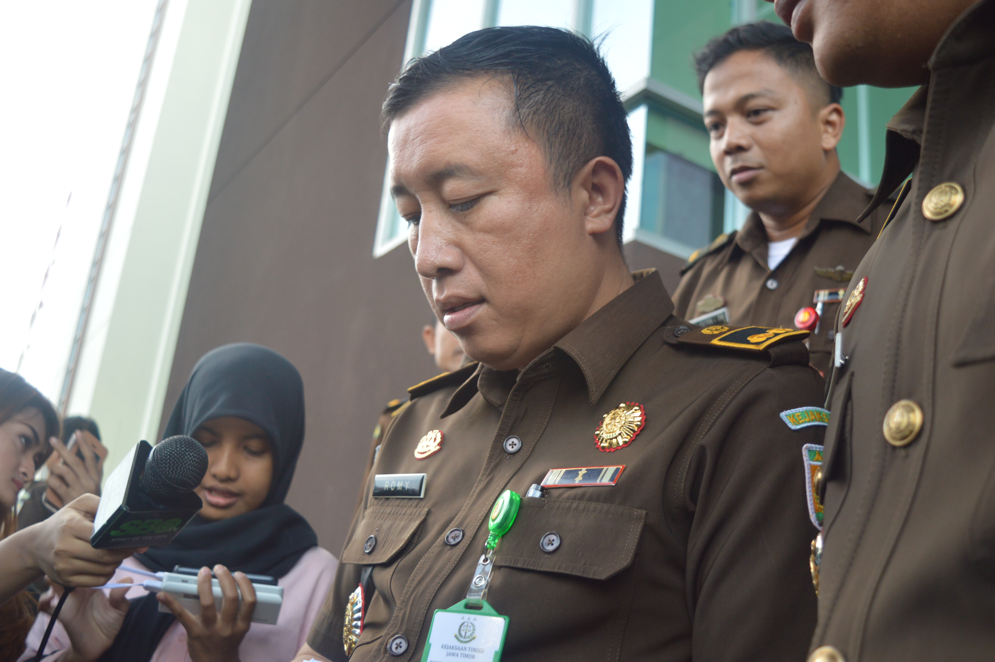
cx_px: 498
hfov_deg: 51.3
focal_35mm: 38
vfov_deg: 35.4
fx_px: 1036
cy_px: 331
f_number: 4
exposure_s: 1/80
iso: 400
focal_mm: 25
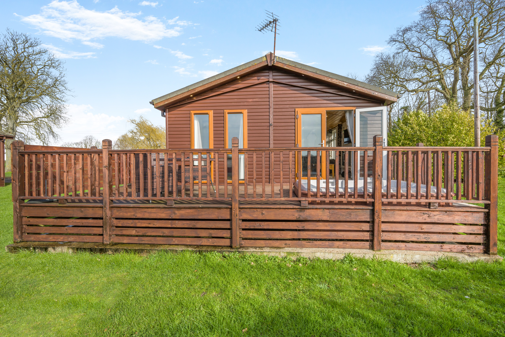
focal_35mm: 16
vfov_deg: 73.7
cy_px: 168
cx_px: 252
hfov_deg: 96.7
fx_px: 224
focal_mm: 16
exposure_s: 1/125
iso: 100
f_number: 11
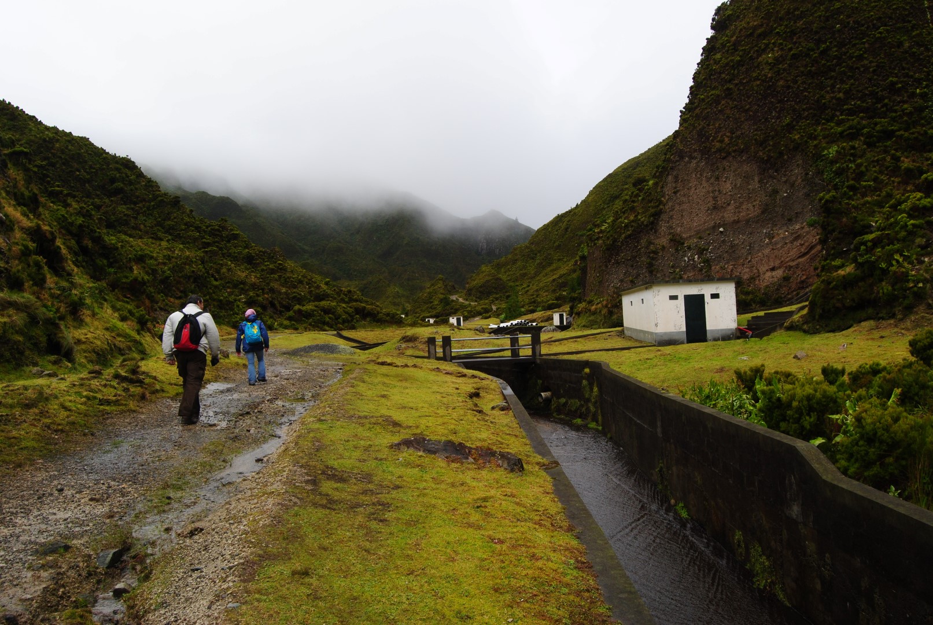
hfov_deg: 67.3
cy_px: 312
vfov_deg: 48.1
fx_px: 701
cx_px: 466
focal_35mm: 27
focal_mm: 18
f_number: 9
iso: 200
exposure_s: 1/160
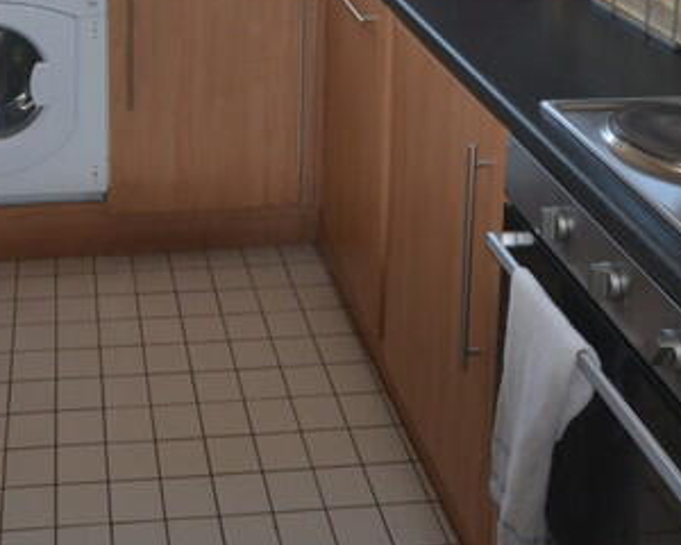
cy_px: -203
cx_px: 152
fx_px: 967
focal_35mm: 48
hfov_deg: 37.6
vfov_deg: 25.8
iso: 400
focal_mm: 10
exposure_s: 1/80
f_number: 4
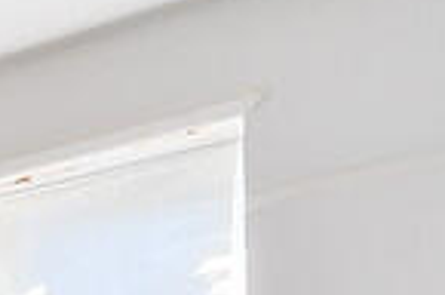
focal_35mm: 85
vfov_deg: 13.2
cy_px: 635
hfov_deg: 15.5
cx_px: -574
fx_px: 1048
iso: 100
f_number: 8
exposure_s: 1/5
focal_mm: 12
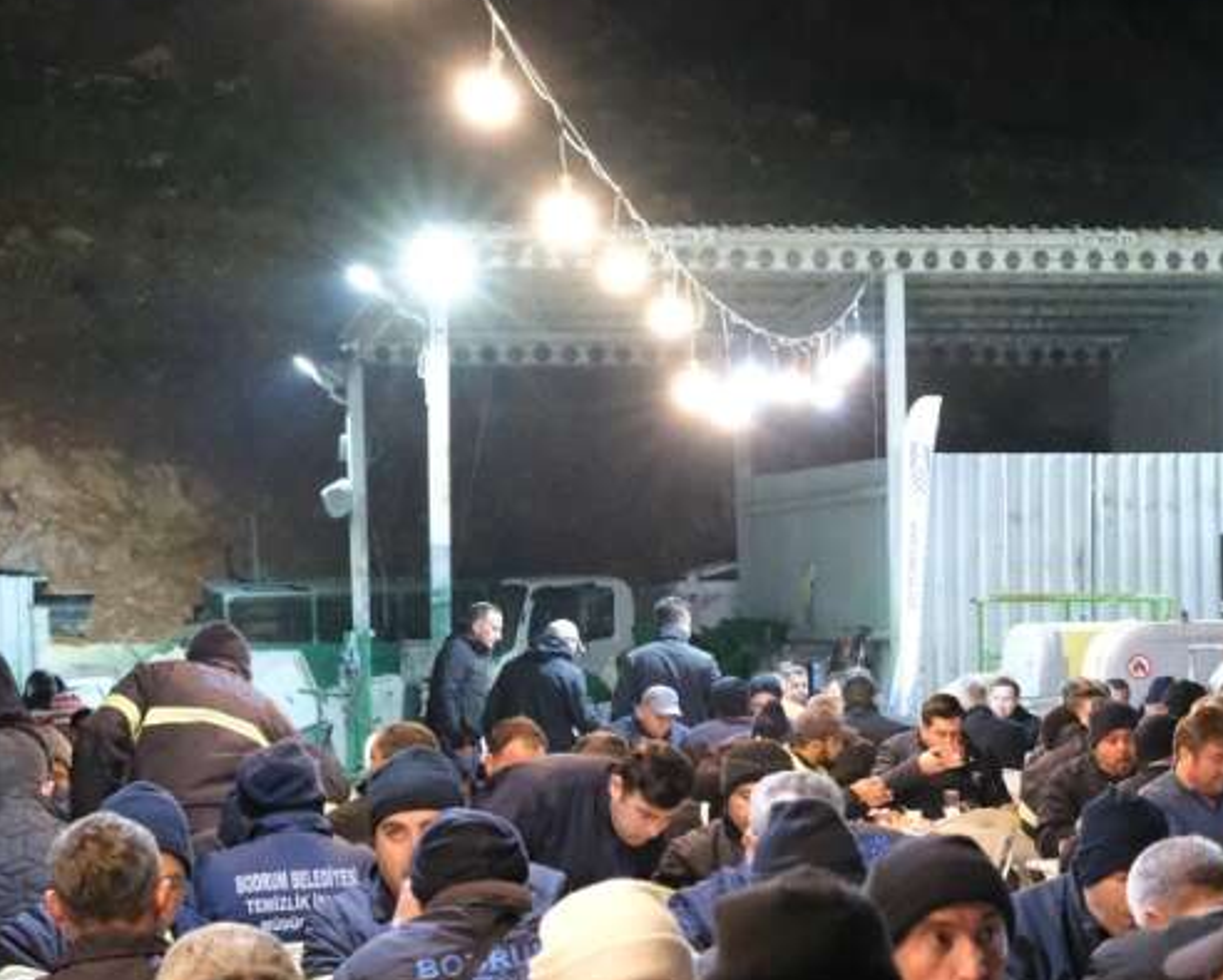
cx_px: 1129
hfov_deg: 15.6
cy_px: 981
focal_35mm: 122
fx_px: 4418
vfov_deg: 12.5
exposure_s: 1/80
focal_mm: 33
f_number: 3.6
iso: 12800
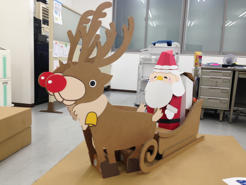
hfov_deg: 55.4
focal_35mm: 33
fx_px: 235
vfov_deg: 42.9
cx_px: 123
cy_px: 92
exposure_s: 1/30
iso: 50
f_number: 2.4
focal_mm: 4.12
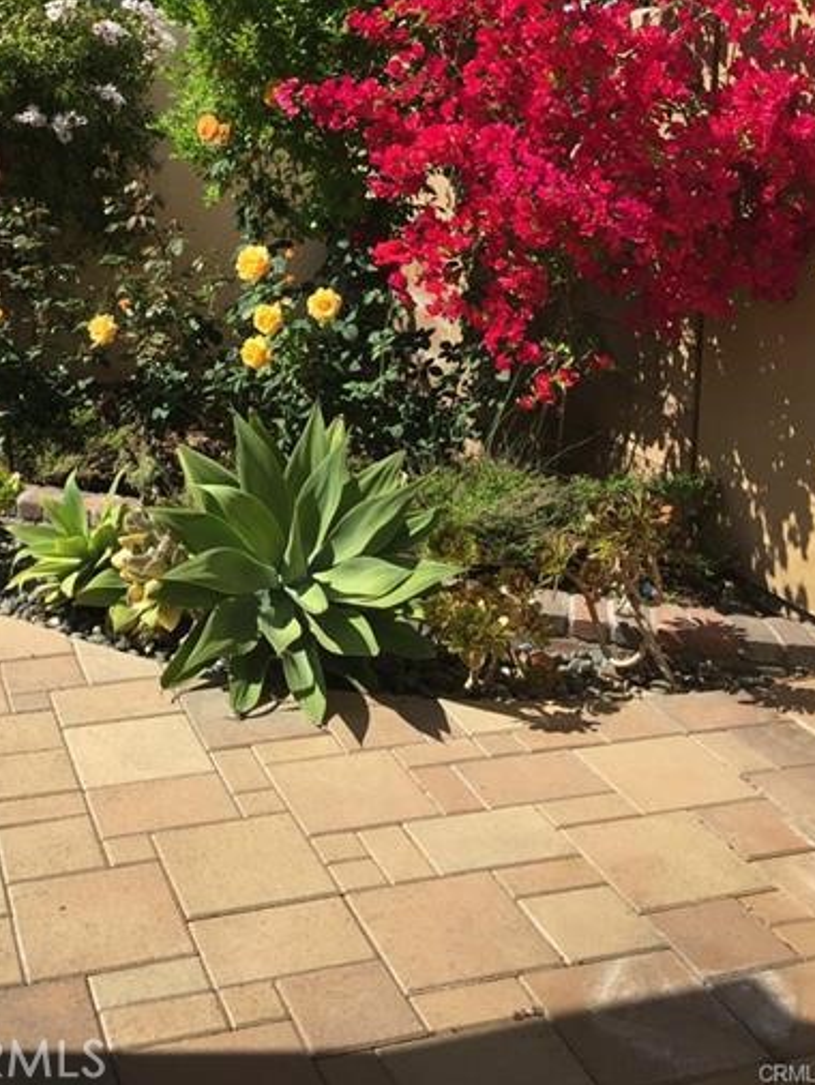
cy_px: 266
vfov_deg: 41.6
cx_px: 223
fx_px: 1380
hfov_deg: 32.4
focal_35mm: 44
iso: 32
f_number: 2.2
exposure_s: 1/1883
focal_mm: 4.15
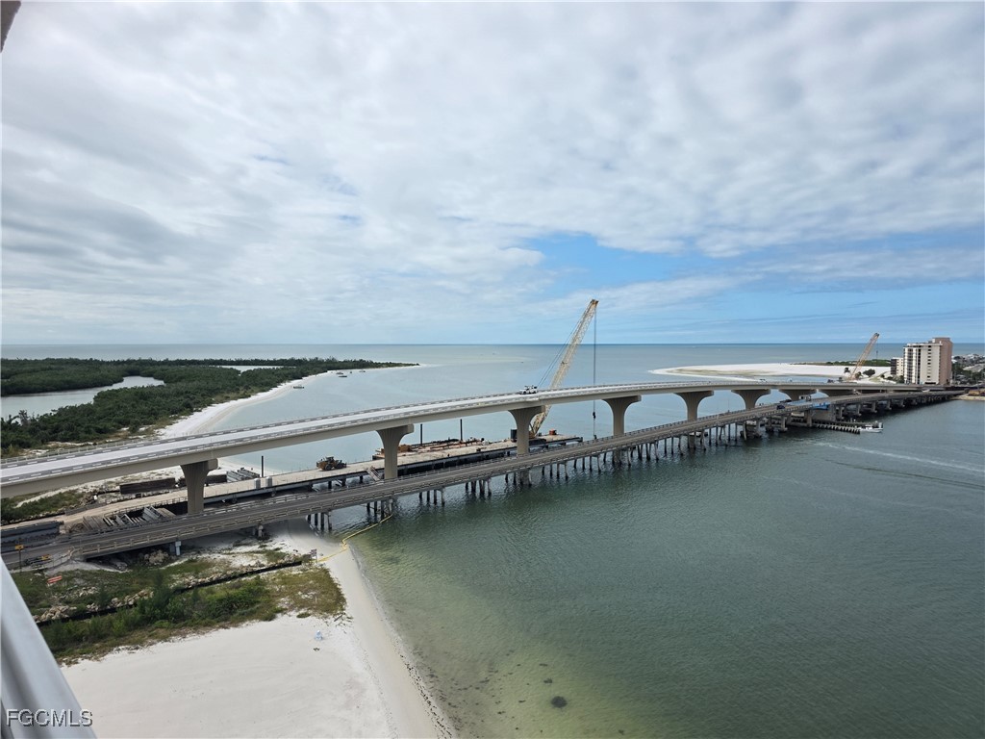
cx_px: 492
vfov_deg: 58.9
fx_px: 654
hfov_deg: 73.9
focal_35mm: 23
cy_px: 370
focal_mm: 6.3
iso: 64
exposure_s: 1/7944
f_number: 1.7
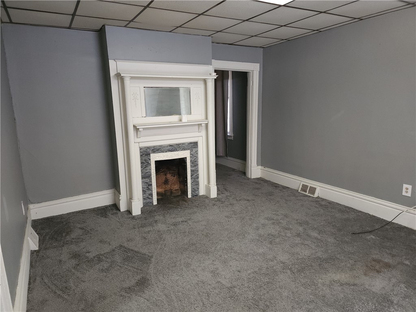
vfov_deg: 58.9
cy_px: 156
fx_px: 276
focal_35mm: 23
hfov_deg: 73.9
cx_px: 208
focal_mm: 6.4
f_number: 1.8
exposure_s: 1/24
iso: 400
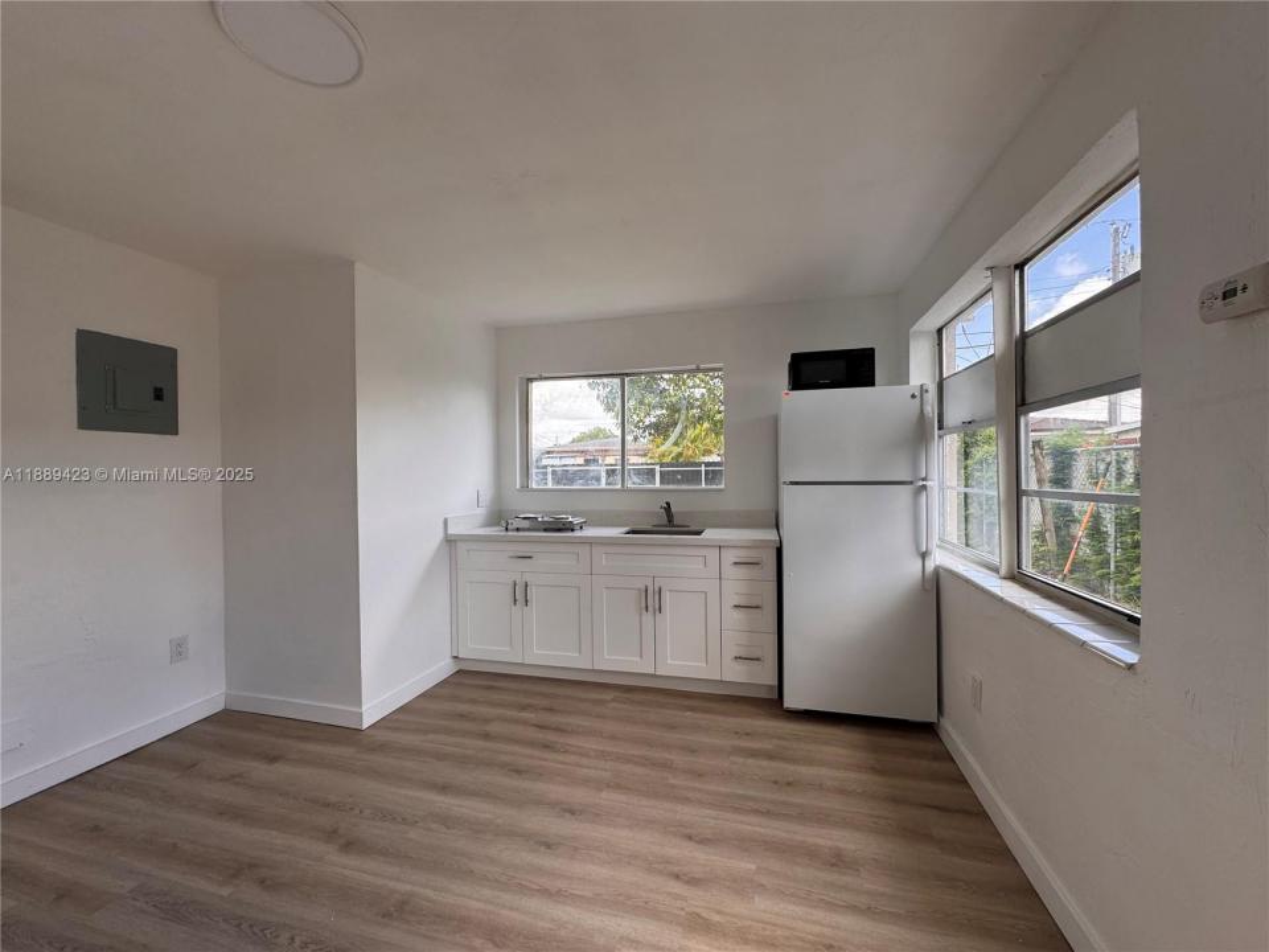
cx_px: 634
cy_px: 476
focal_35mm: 14
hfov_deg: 102.1
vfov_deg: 85.7
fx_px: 513
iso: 40
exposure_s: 1/211
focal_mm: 2.22
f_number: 2.2
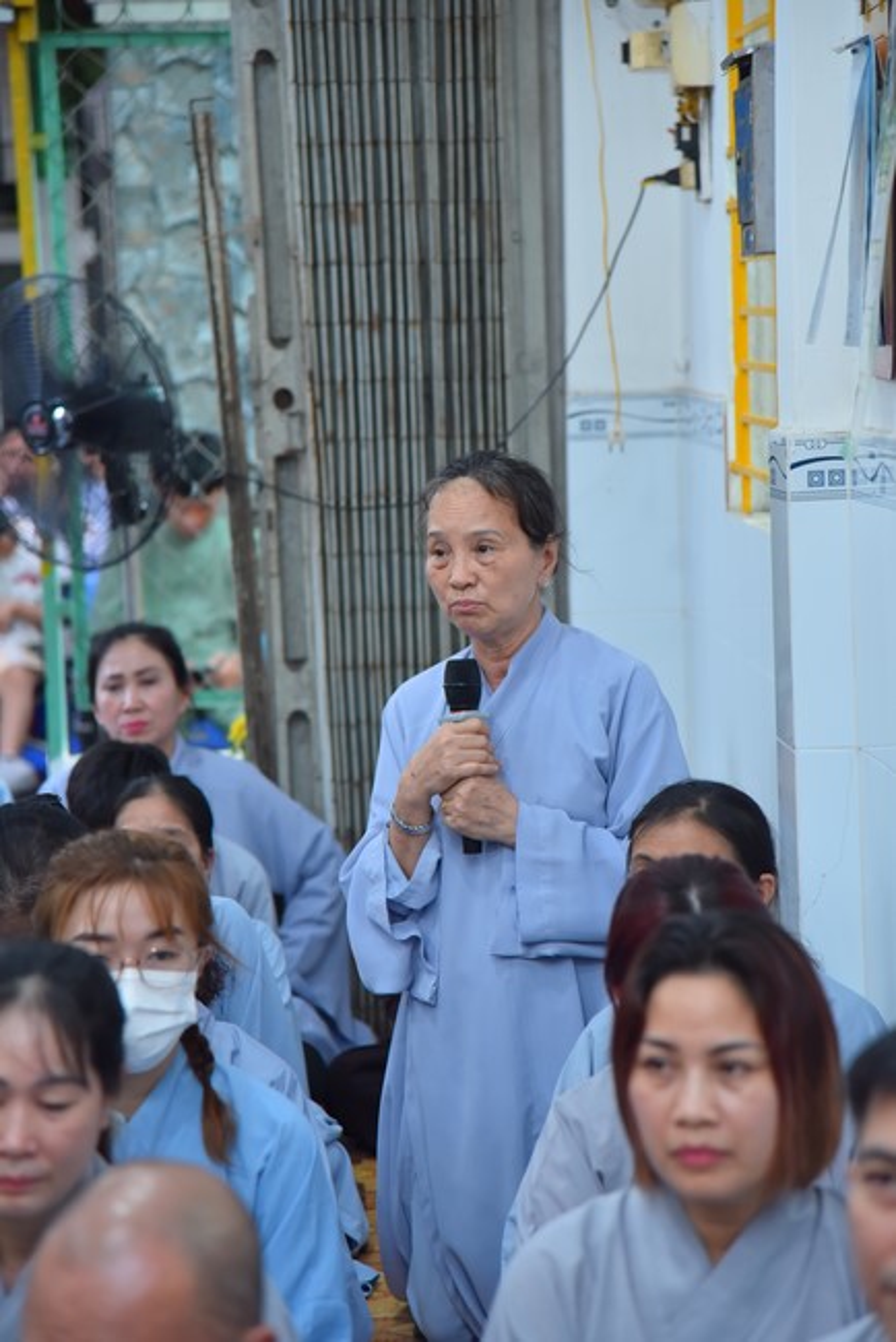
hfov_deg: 11.4
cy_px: 671
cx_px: 448
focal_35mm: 120
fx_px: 4475
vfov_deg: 17.1
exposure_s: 1/160
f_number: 4
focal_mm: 120
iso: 800
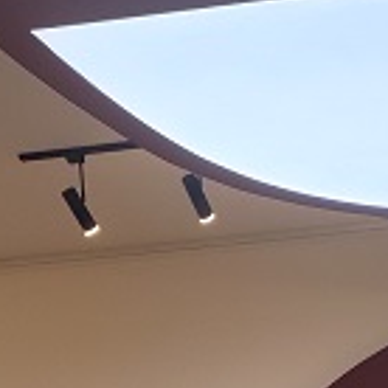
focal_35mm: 94
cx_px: 410
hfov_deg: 17.9
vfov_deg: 16.7
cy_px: 590
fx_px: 1192
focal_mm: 4.74
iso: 56
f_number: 1.79
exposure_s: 1/1785
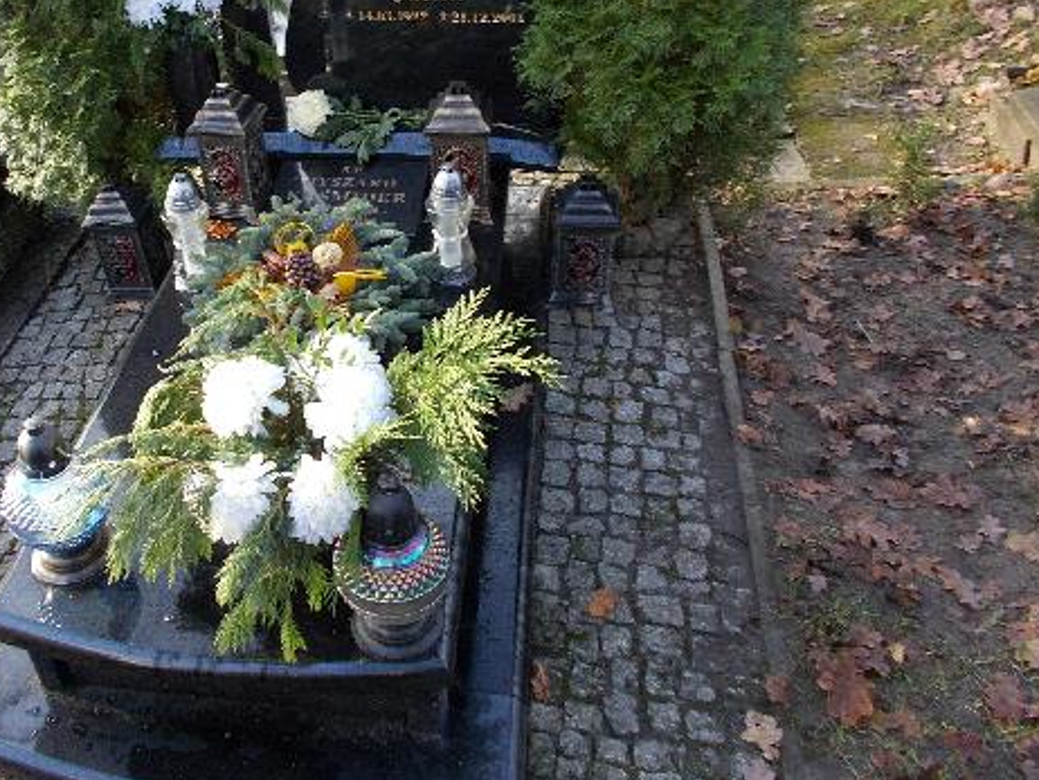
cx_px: 333
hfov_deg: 50.3
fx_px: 1081
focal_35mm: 36
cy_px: 245
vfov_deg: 39.1
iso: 80
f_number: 3.2
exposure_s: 1/50
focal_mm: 4.6
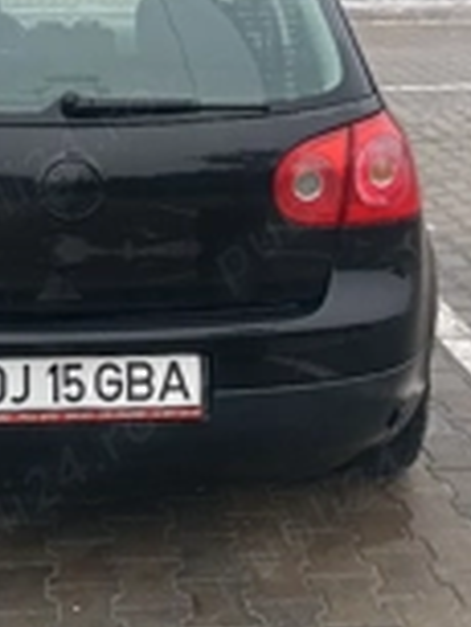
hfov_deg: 20.0
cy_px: 229
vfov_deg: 26.6
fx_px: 1323
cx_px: 106
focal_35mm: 73
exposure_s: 1/120
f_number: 1.8
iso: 100
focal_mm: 4.22
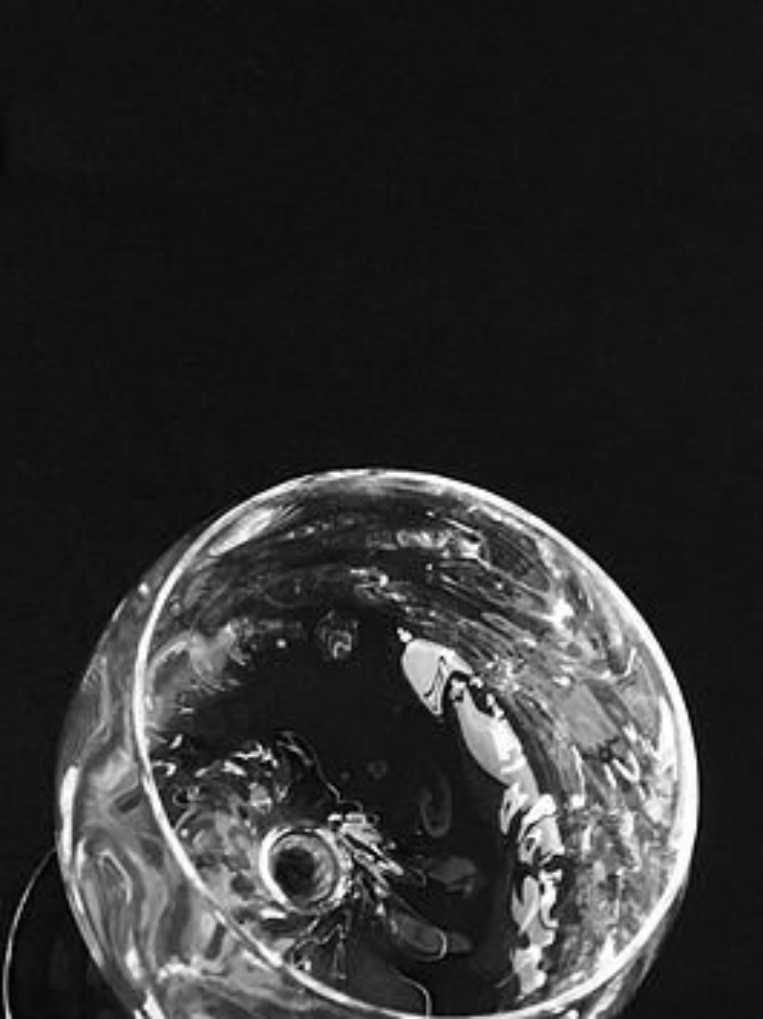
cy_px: 96
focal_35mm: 71
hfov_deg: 19.6
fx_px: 2089
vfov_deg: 26.5
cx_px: -130
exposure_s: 1/33
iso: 64
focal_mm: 4.15
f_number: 2.2
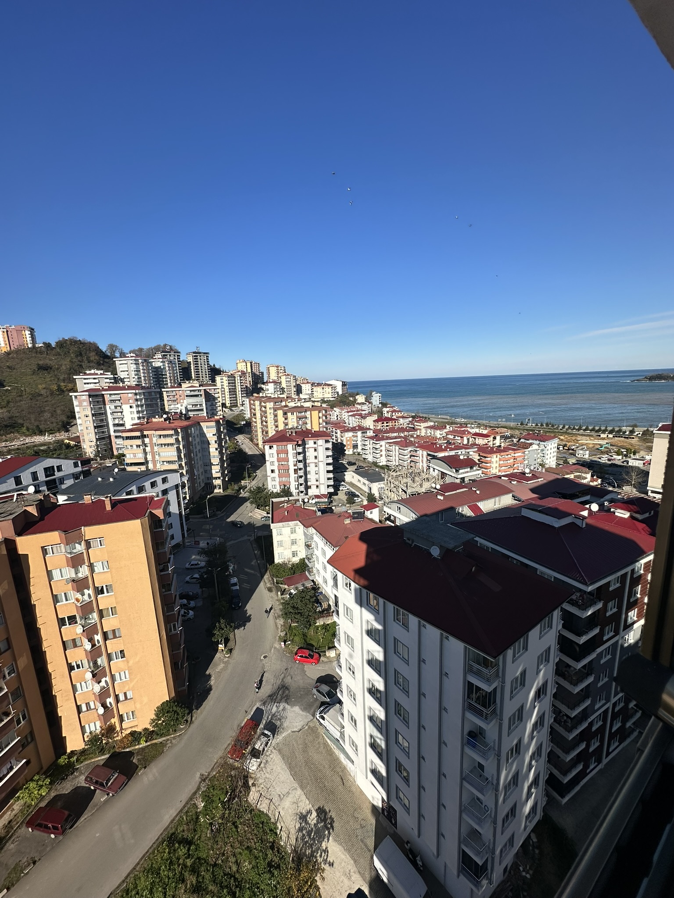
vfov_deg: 102.1
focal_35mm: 14
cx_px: 337
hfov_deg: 85.7
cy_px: 449
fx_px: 363
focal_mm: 2.22
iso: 50
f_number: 2.2
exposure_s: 1/3610
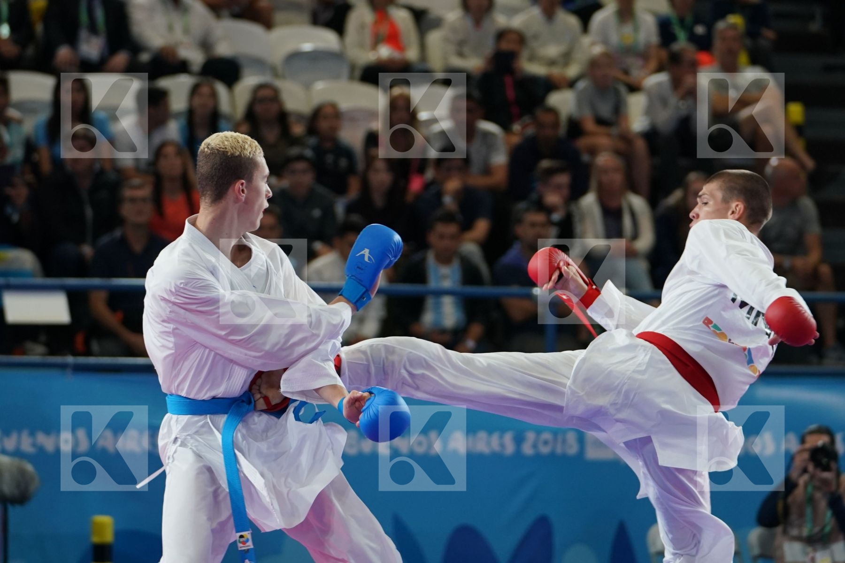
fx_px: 4248
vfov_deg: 7.6
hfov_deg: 11.4
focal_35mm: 181
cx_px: 422
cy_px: 282
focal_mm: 121
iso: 1250
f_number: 2.8
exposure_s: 1/1000
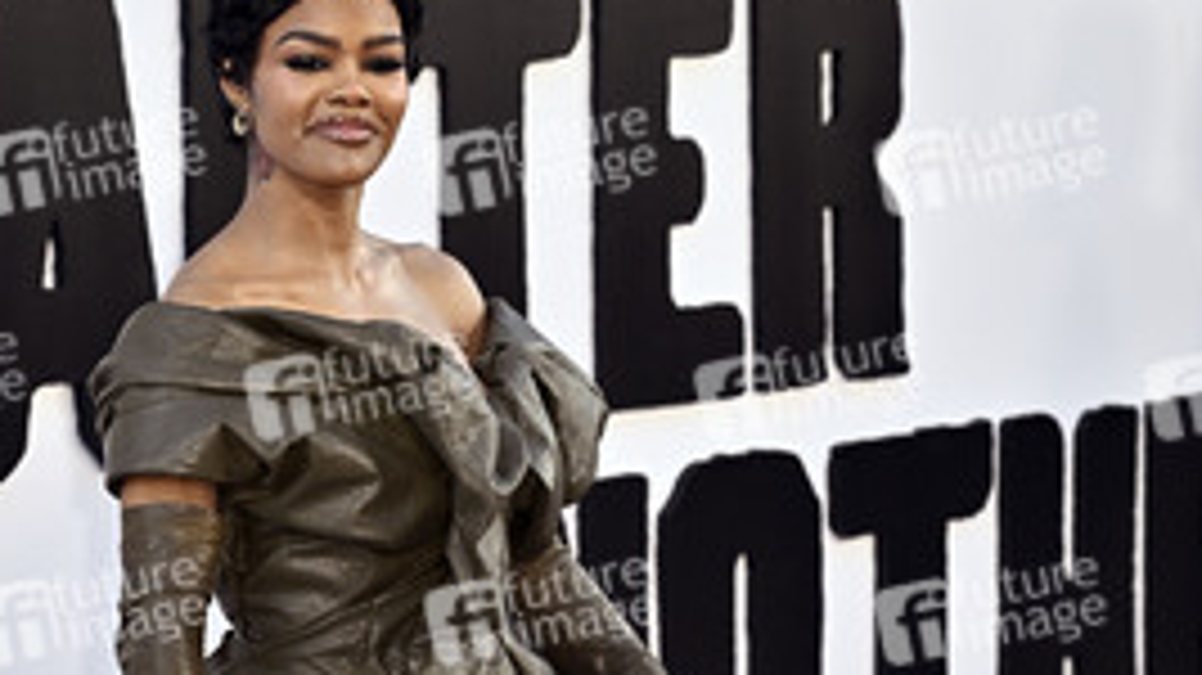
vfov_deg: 8.3
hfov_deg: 14.8
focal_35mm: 145
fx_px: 4620
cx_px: 421
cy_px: 500
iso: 800
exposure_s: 1/320
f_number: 5
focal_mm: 82
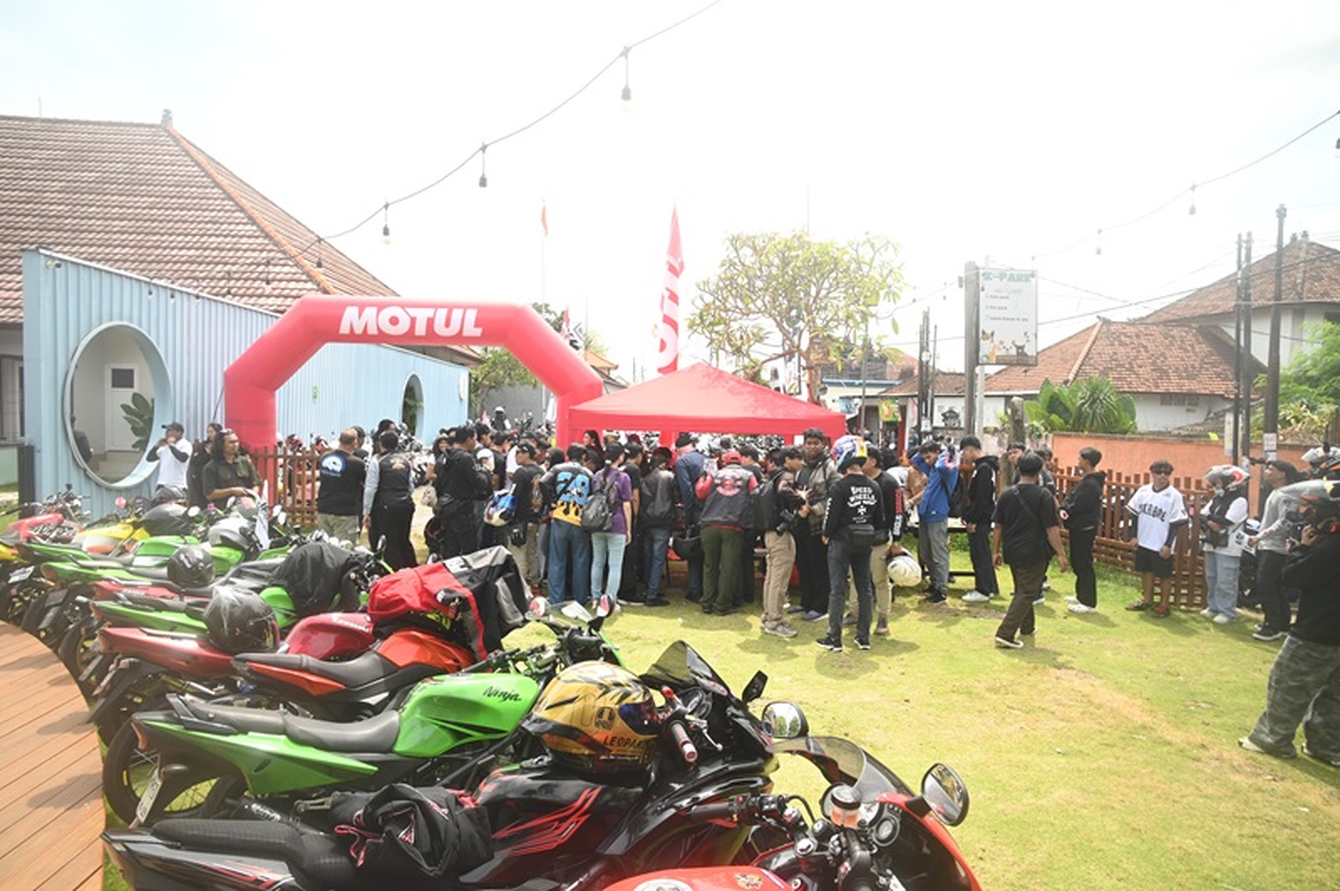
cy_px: 446
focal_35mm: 20
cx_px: 670
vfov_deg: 61.8
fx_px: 744
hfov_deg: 84.0
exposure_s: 1/250
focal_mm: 20
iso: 250
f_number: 10
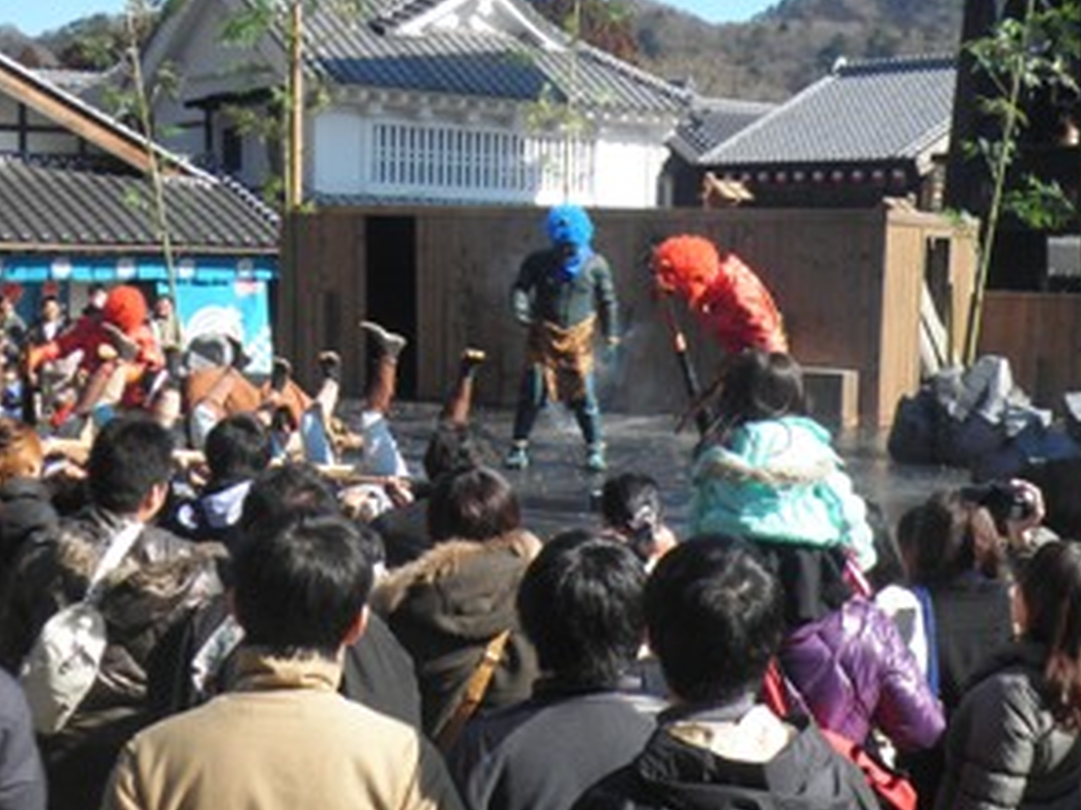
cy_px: 323
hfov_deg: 34.3
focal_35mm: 56
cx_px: 471
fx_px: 1748
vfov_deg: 26.0
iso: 64
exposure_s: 1/80
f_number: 8.2
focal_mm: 5.5
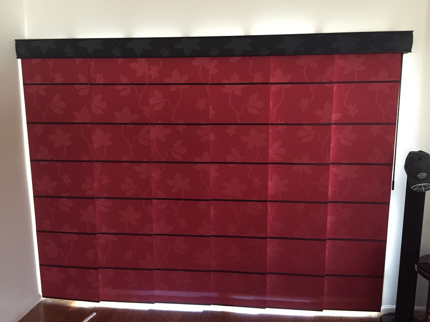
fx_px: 360
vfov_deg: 48.2
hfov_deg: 61.7
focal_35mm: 29
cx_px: 215
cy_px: 161
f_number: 2.2
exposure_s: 1/15
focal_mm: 4.15
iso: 400
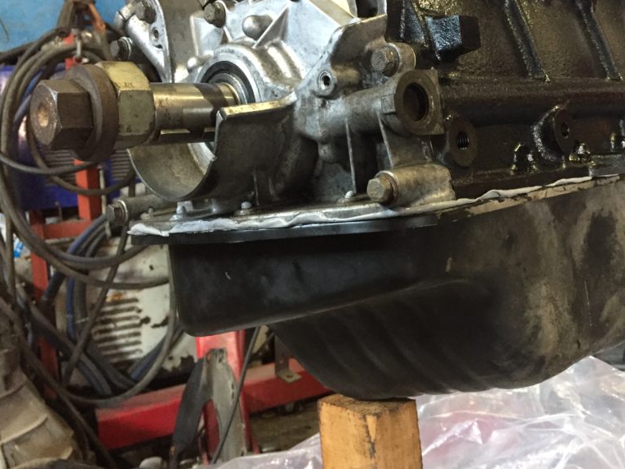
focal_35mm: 39
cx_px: 418
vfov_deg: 36.6
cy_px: 172
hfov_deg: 47.1
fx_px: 704
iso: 250
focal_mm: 4.15
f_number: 2.2
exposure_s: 1/30
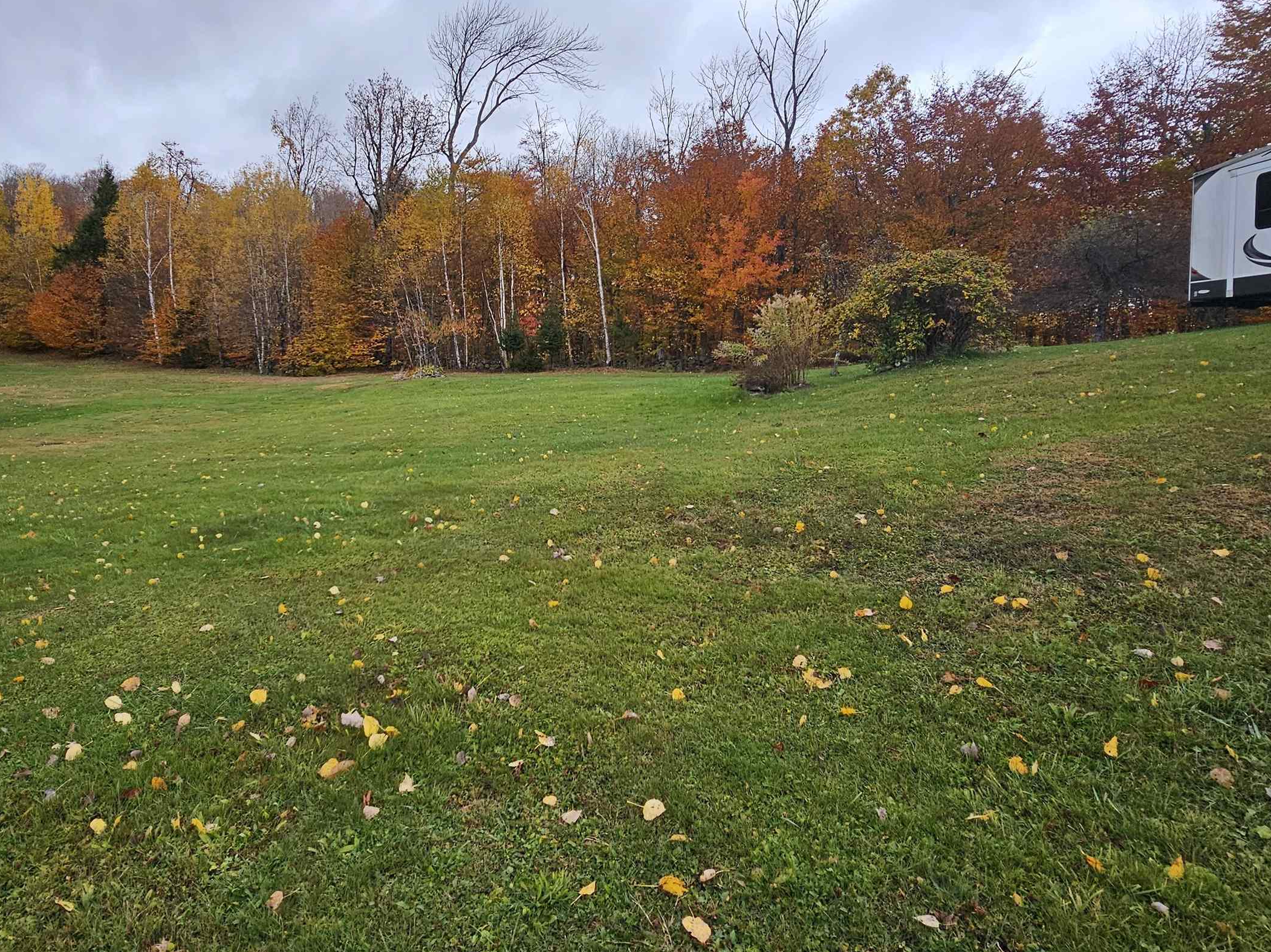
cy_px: 413
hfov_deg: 84.1
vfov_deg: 68.4
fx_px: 698
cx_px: 539
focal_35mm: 19
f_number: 2.2
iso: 50
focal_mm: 2.2
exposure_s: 1/703
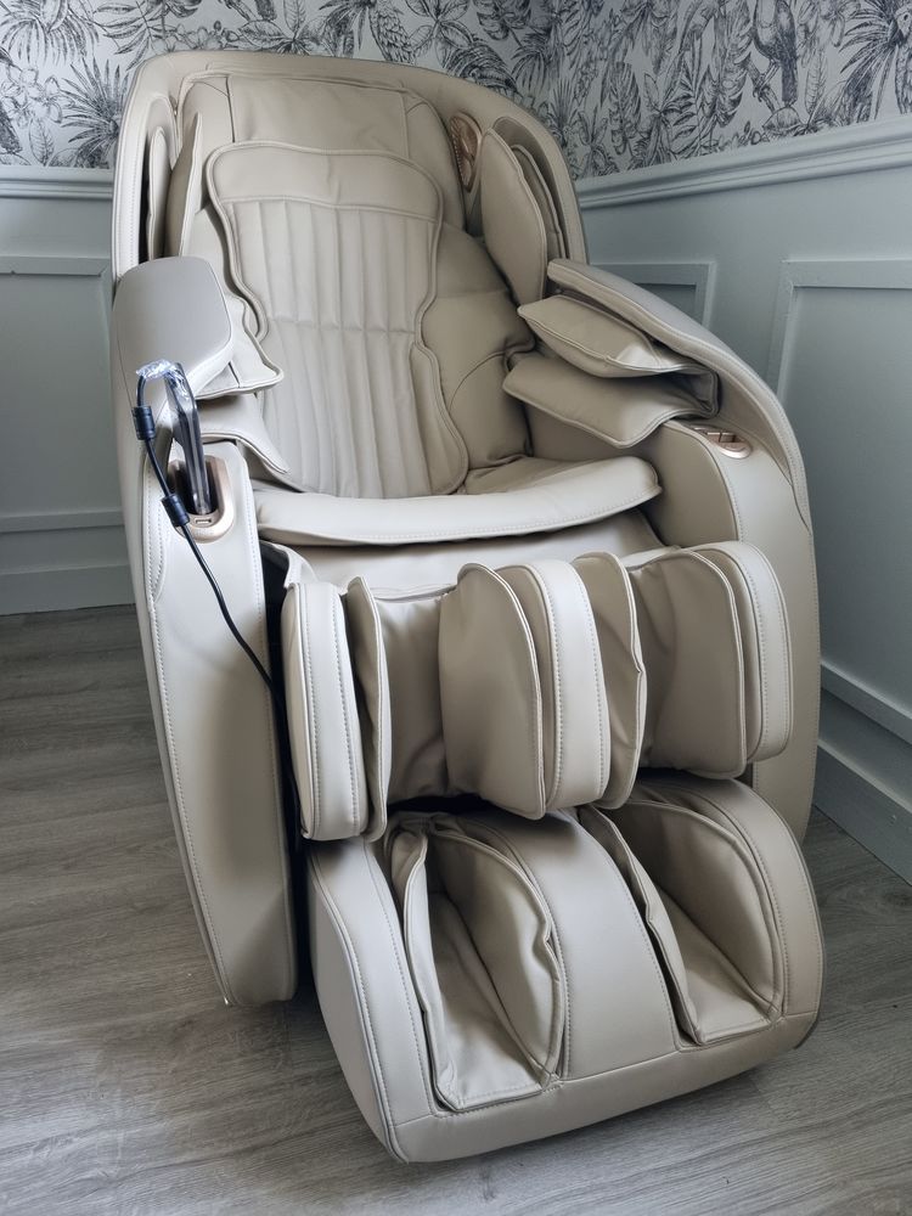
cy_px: 608
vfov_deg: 67.3
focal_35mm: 26
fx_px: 913
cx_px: 456
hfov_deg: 53.1
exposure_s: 1/40
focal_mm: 5.4
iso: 500
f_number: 1.8
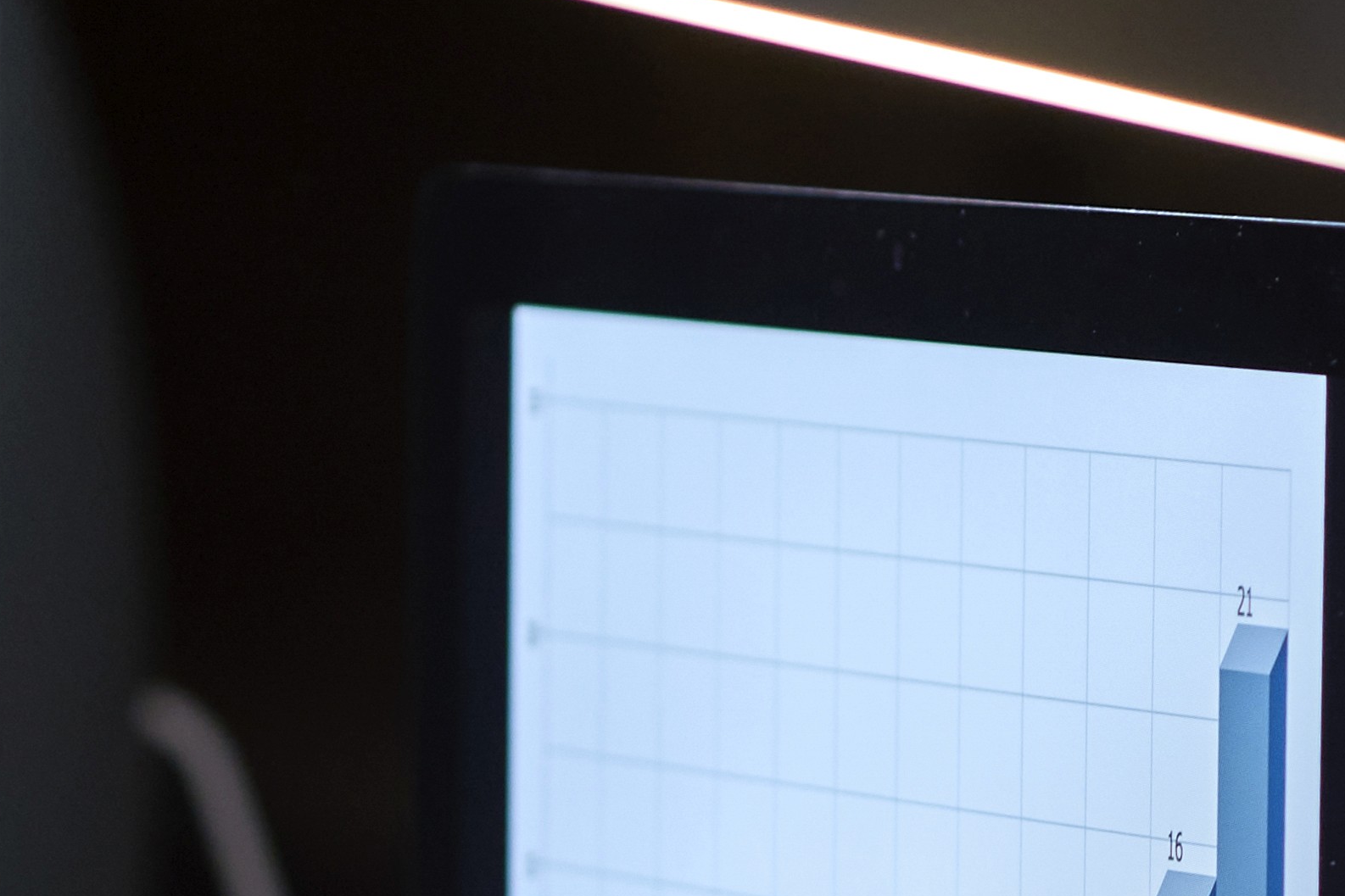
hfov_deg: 4.1
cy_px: 1238
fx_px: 18827
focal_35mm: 504
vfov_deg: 2.7
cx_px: -570
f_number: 2
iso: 400
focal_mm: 85
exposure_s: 1/80
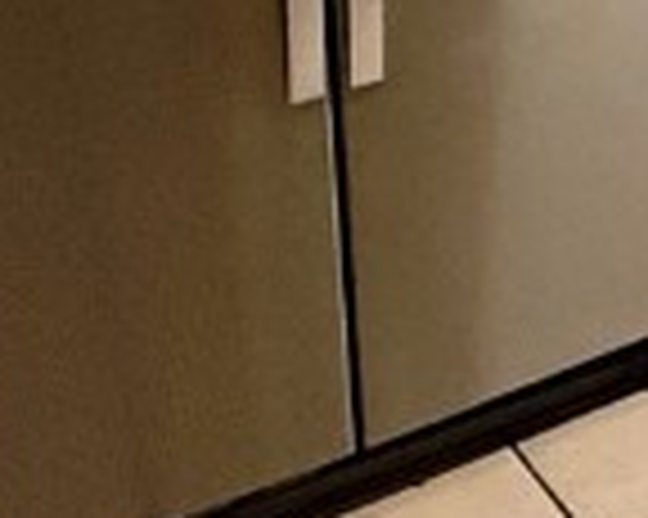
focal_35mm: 97
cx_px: 1624
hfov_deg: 13.4
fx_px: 1859
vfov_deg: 13.6
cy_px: -509
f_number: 2.2
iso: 400
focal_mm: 2.22
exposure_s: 1/120
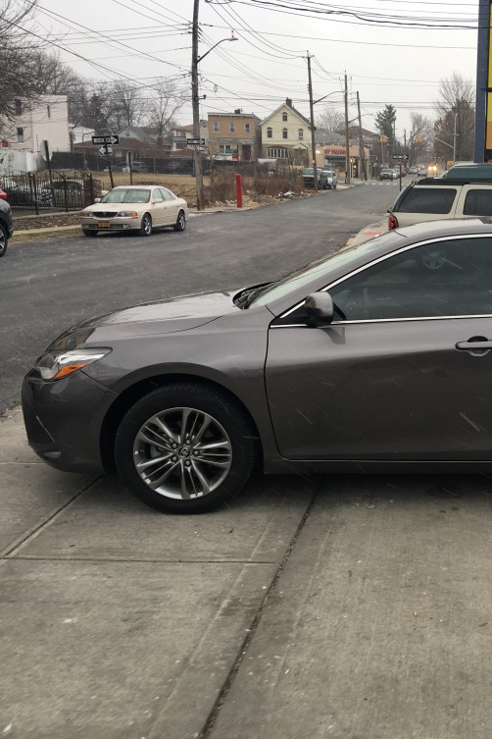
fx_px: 840
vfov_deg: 47.4
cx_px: 445
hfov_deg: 31.1
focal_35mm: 41
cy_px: 363
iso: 25
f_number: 2.2
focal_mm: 4.15
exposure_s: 1/60
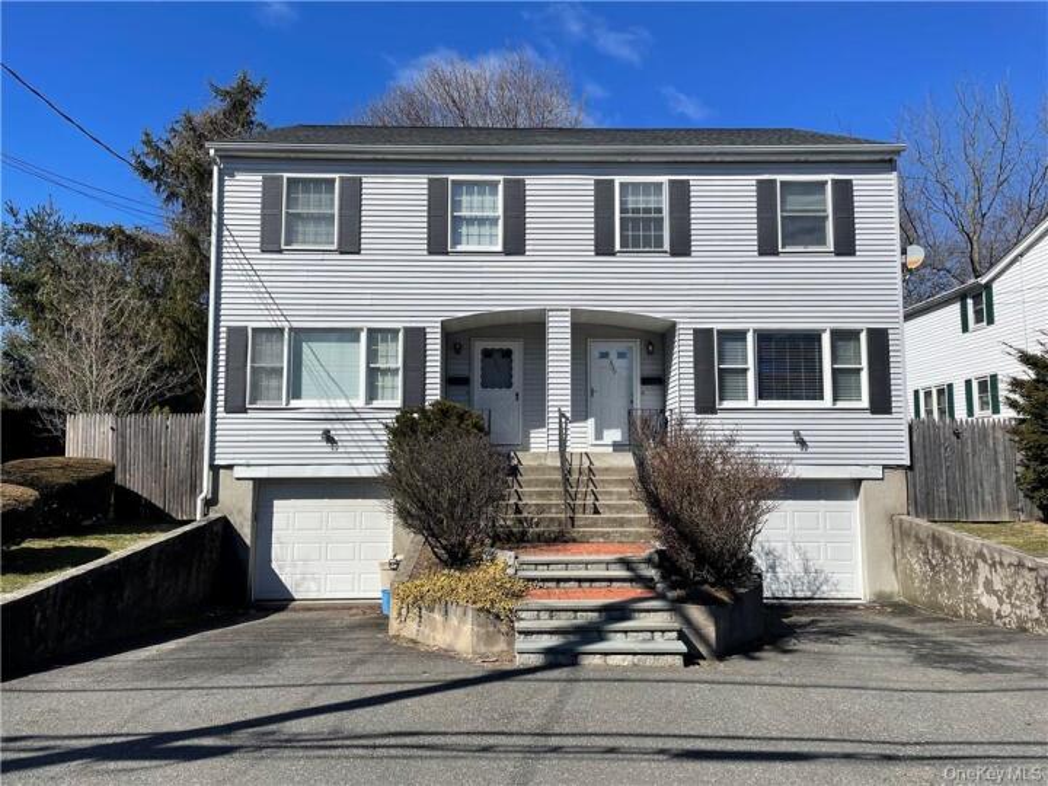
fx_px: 787
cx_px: 524
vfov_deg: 53.1
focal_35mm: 26
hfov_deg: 67.3
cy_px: 393
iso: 32
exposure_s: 1/4831
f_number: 1.6
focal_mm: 4.2
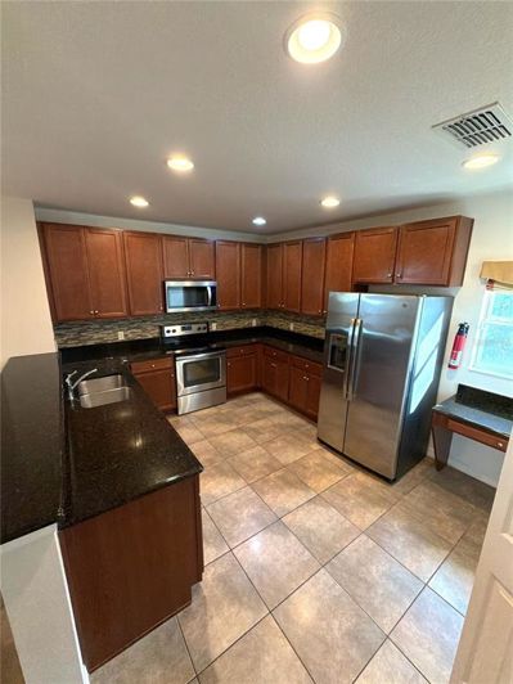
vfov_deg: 102.1
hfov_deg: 85.7
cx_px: 256
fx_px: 277
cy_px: 342
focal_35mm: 14
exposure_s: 1/60
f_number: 2.2
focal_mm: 2.22
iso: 400
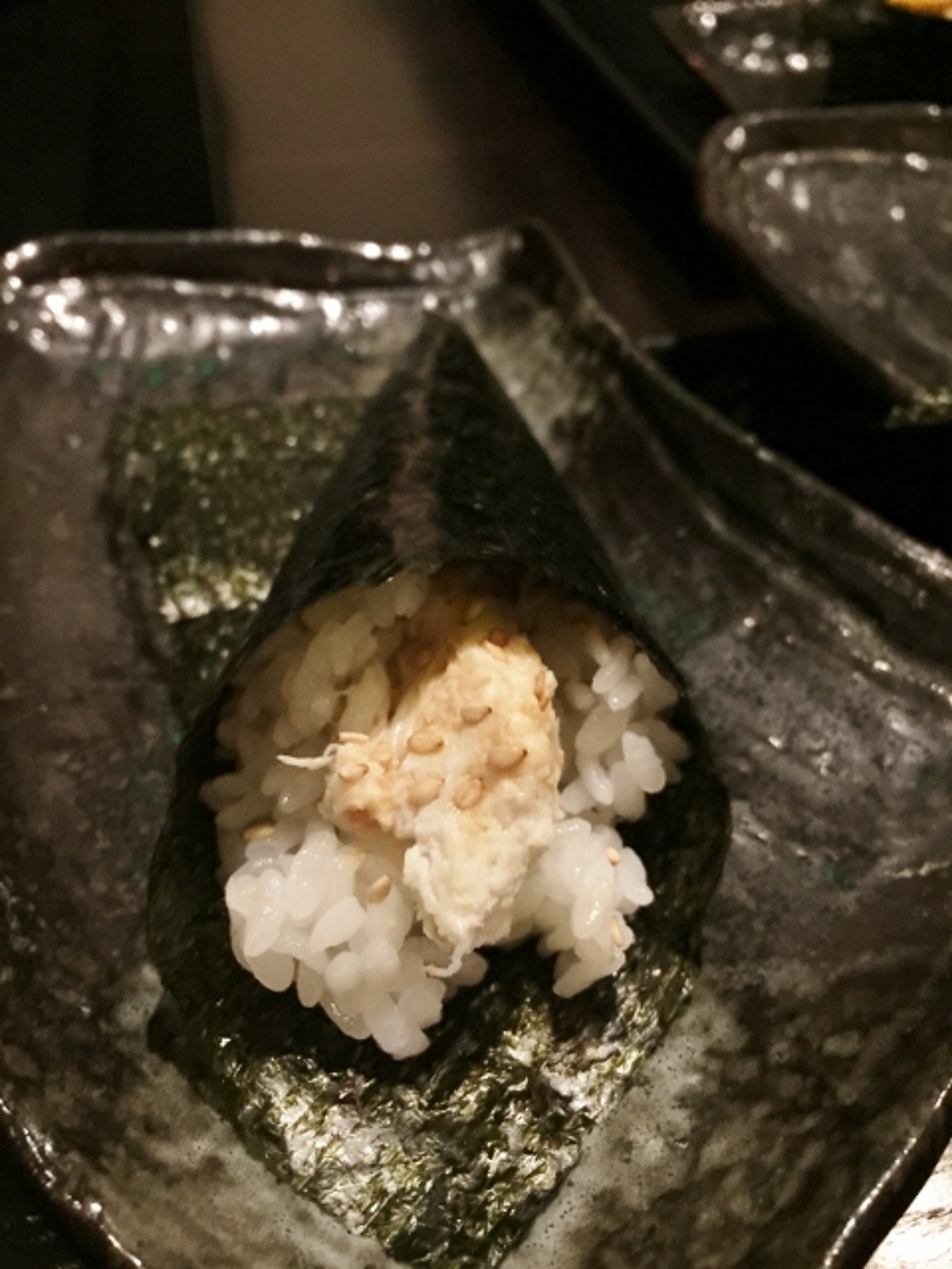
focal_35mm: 29
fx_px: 1063
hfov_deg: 48.2
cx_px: 476
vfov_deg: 61.7
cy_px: 634
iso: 125
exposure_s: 1/4
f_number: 2.2
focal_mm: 4.15
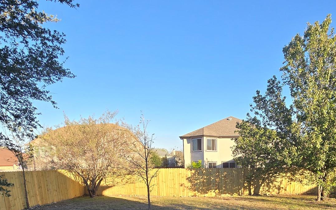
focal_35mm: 26
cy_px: 223
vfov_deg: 40.0
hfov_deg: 69.6
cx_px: 204
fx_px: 238
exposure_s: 1/829
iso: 50
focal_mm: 2.2
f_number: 2.2
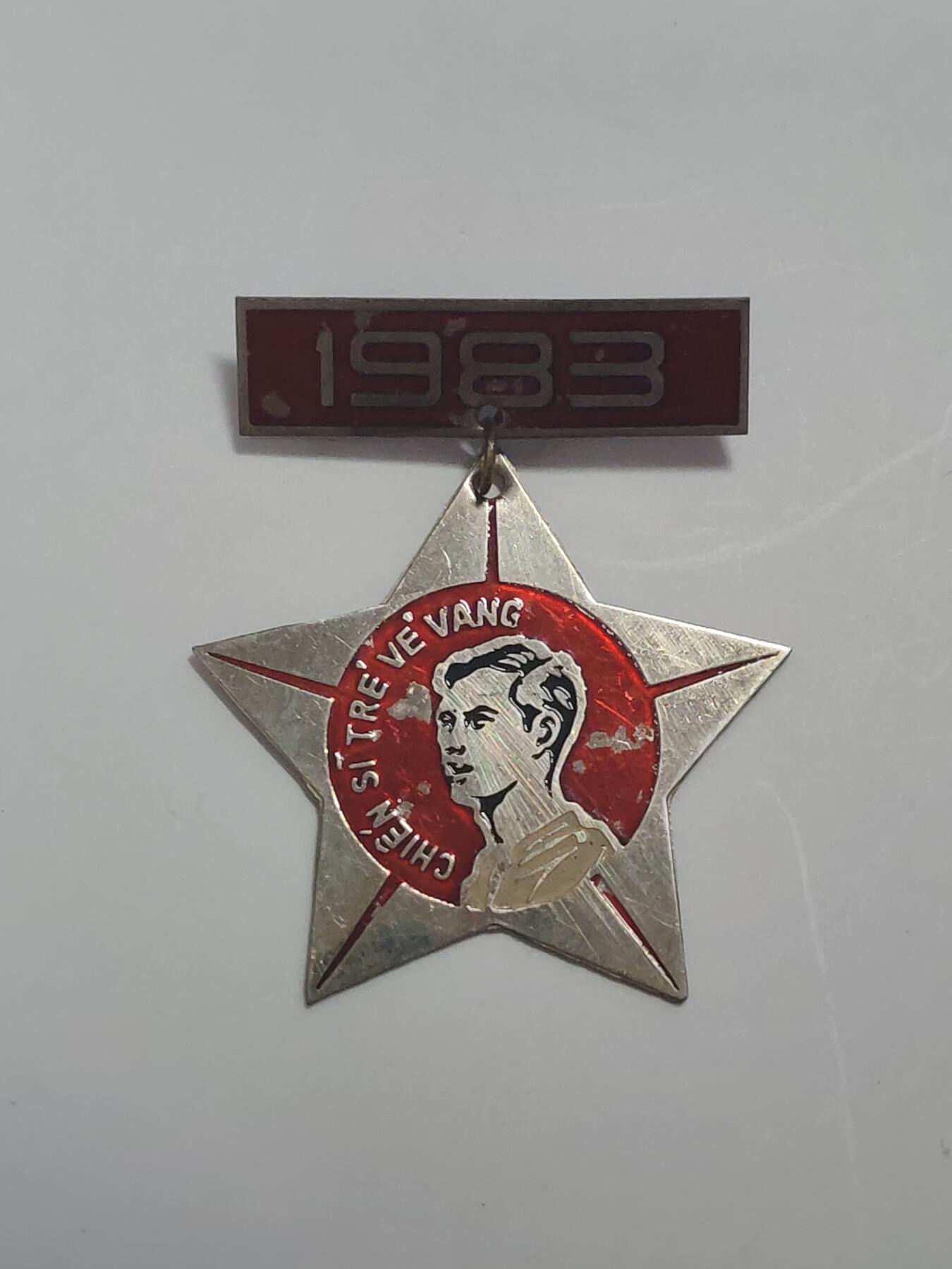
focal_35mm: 68
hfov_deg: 21.6
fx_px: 2493
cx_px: 476
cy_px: 634
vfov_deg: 28.6
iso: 500
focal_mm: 5.52
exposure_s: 1/33
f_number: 1.95
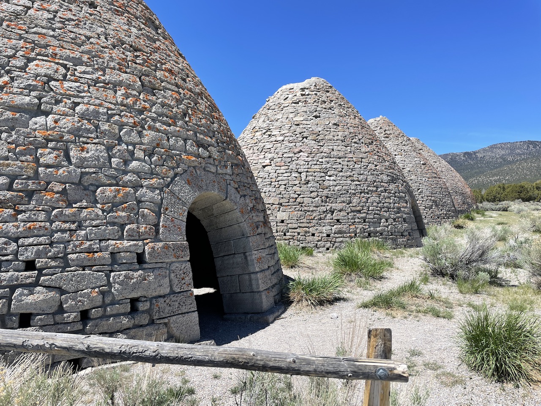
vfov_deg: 53.1
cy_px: 203
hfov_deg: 67.3
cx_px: 270
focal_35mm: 26
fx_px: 406
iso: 32
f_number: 1.6
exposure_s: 1/2618
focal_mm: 4.2
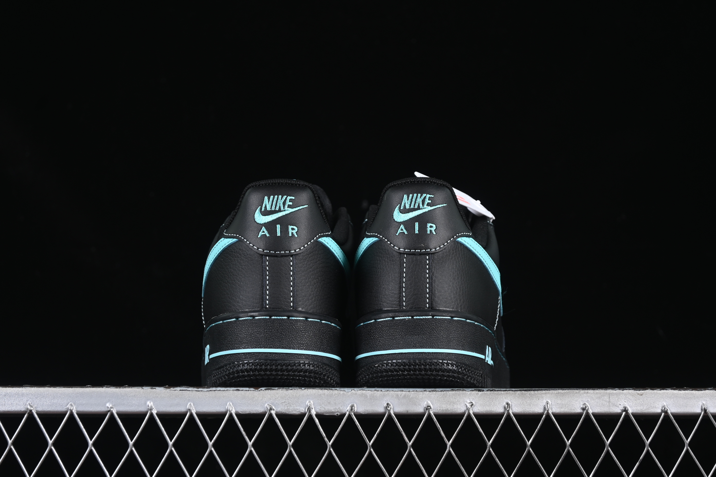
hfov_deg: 27.0
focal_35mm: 75
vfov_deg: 18.2
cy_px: 238
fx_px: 1492
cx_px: 358
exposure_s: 1/50
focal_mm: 50
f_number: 6.3
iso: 160
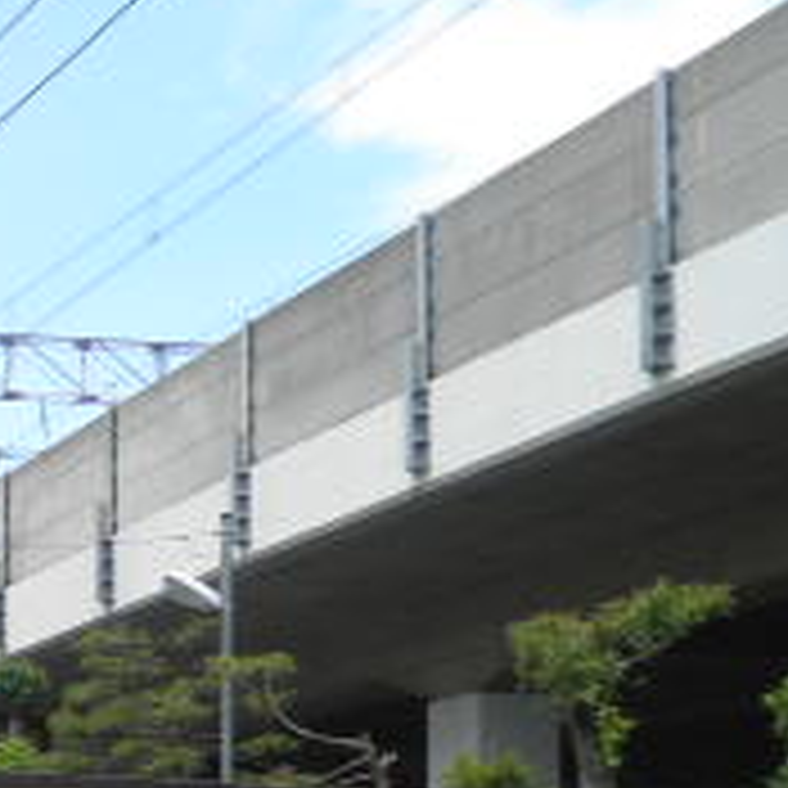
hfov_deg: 17.8
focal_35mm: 84
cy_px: 1054
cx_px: -495
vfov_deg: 19.0
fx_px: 2163
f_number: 7.9
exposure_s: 1/80
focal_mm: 4.7
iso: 64
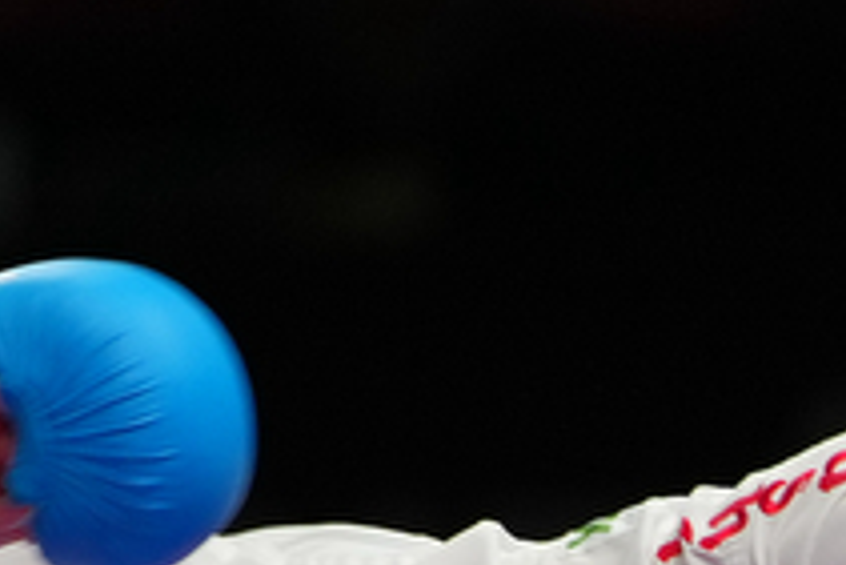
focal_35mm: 1267
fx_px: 29794
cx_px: 1632
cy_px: 1358
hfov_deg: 1.6
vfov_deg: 1.1
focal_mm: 167
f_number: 2.8
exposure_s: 1/1000
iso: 500
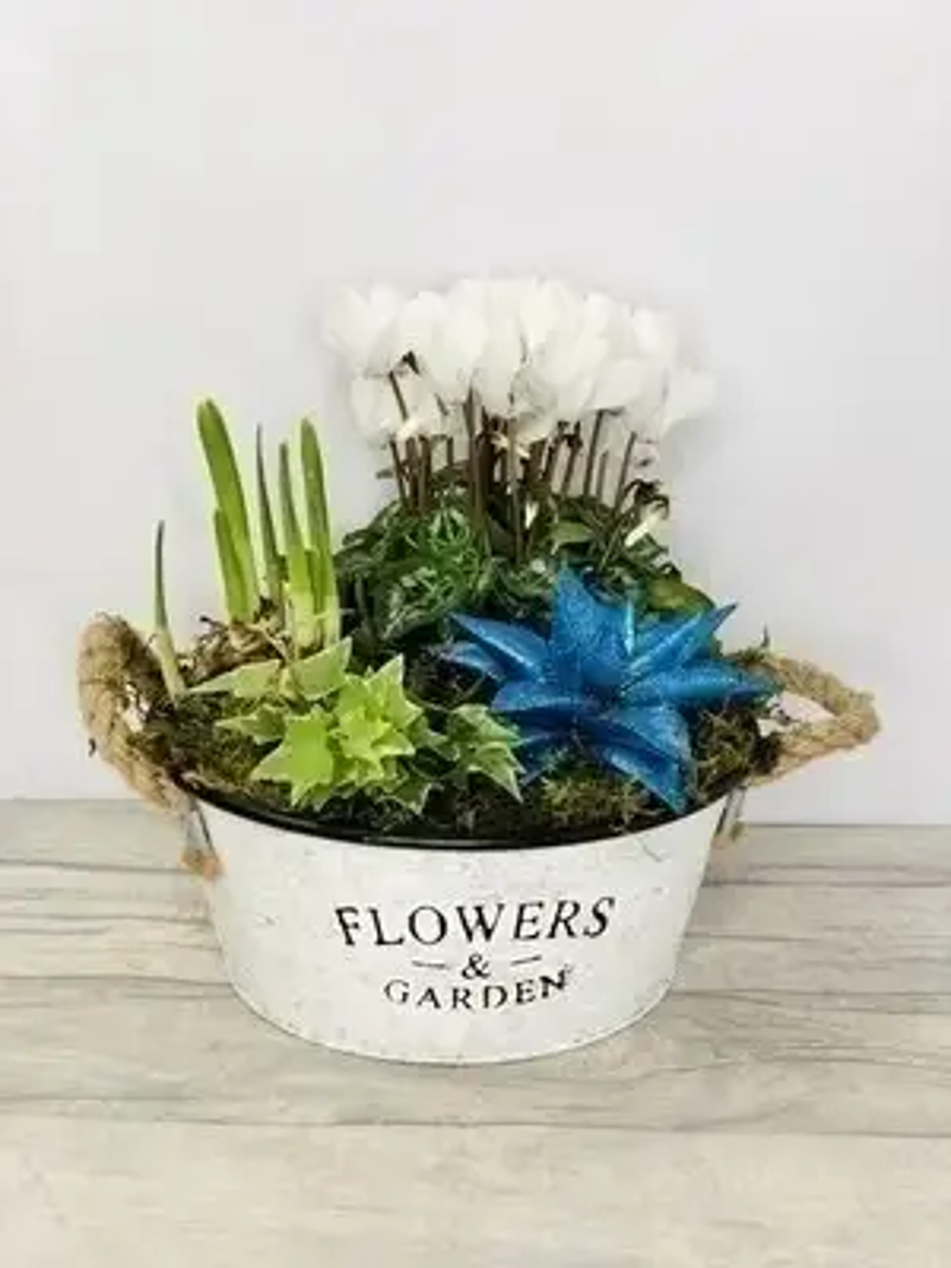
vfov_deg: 36.8
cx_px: 476
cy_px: 634
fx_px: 1905
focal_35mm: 52
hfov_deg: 28.0
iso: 32
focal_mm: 6
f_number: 2.4
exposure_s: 1/100
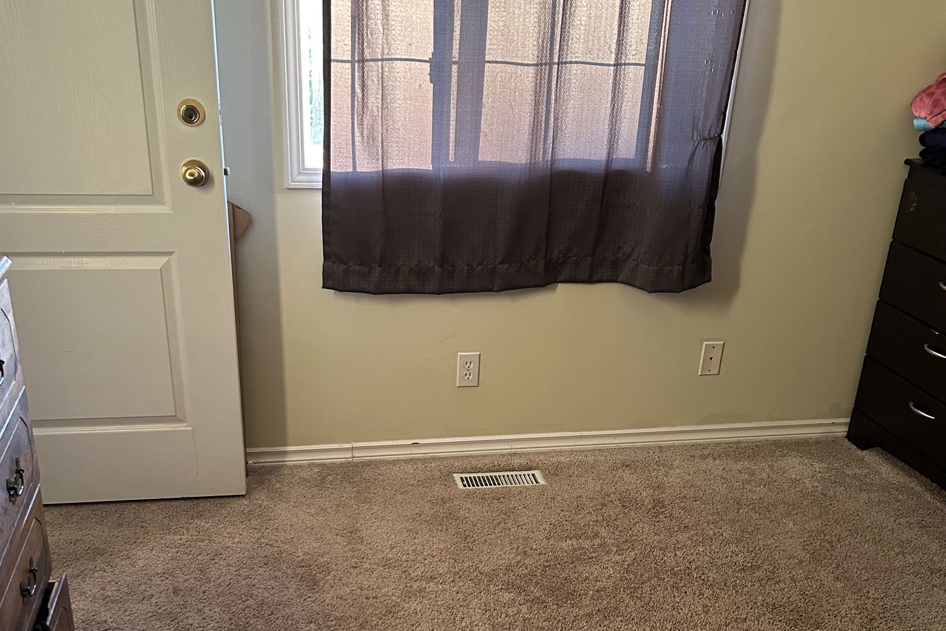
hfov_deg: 51.9
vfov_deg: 35.4
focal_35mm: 37
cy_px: 446
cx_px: 461
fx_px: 972
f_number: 1.5
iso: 320
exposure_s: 1/60
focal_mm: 5.7
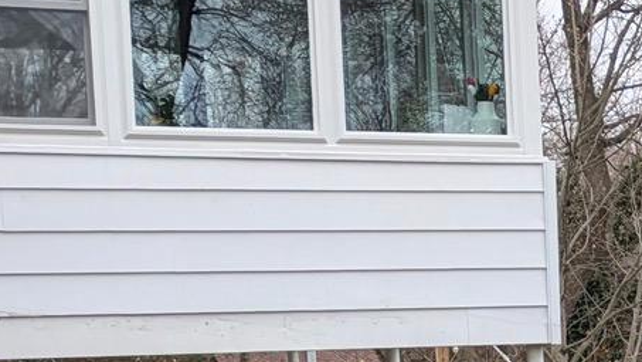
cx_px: 967
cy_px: 464
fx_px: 2094
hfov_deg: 16.0
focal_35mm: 123
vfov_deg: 9.7
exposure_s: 1/578
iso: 50
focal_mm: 5.43
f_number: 1.89
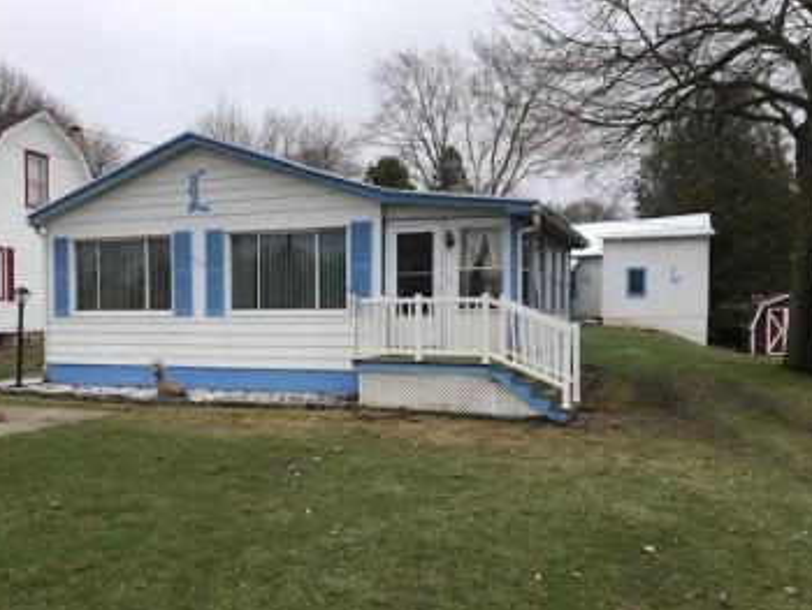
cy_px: 341
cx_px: 362
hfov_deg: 56.7
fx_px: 751
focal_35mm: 32
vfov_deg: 44.1
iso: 20
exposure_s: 1/1497
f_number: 1.8
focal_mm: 3.99
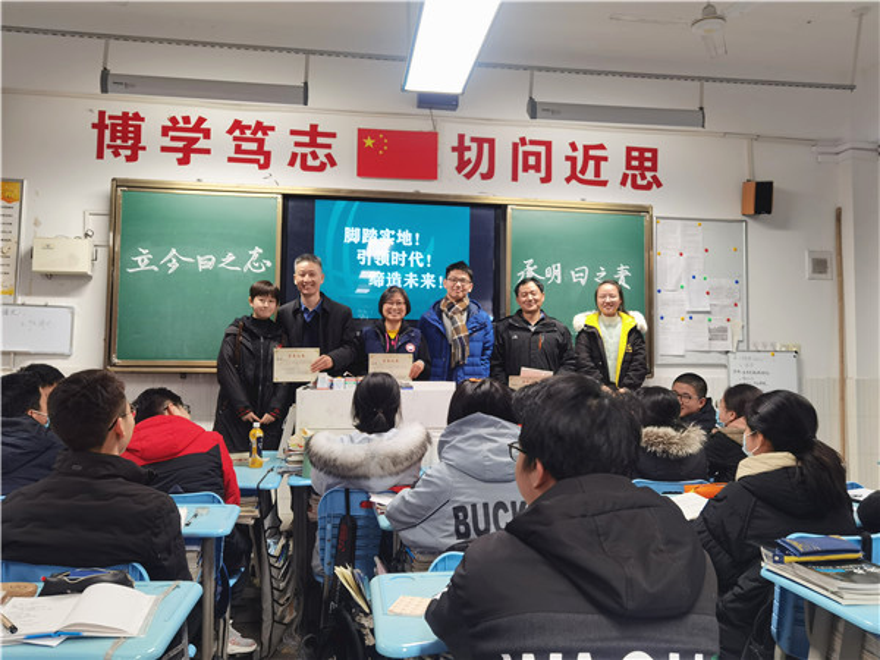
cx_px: 440
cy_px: 330
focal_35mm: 27
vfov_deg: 51.4
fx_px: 686
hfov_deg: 65.3
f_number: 1.9
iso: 125
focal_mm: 6.71
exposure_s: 1/100
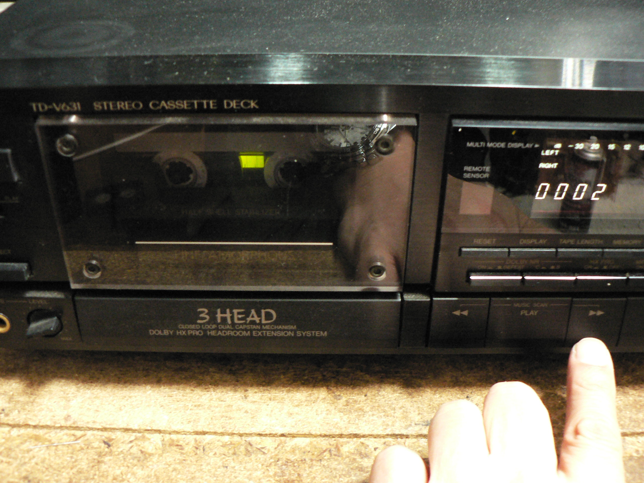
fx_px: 670
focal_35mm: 36
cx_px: 322
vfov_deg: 39.7
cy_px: 242
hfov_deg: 51.4
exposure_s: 1/8
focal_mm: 6
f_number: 2.8
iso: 400
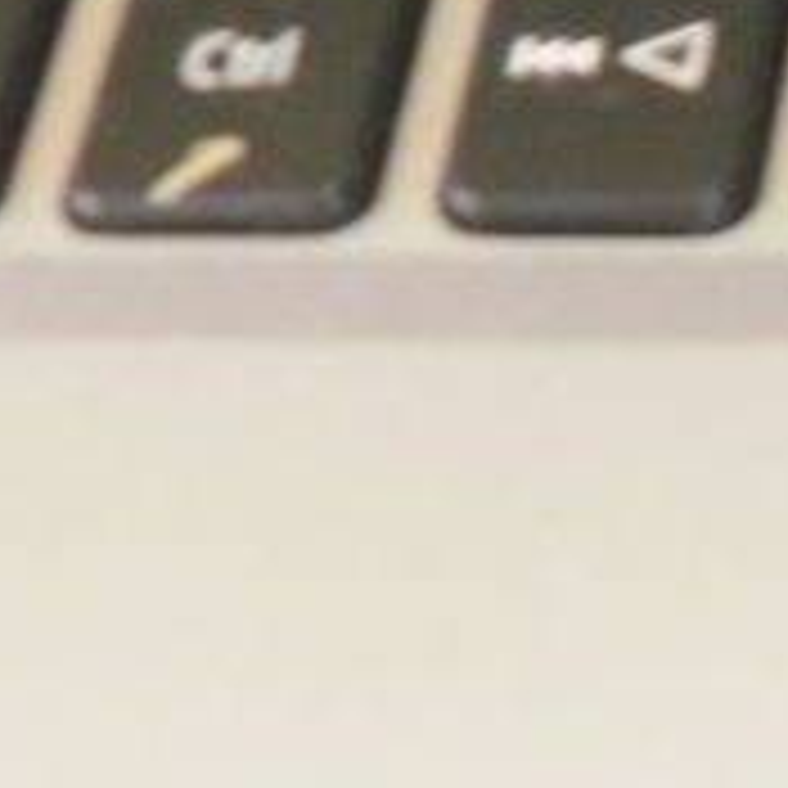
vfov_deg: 11.9
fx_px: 3374
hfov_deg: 11.6
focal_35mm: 131
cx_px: 1702
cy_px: 1549
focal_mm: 4.65
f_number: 2.6
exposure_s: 1/25
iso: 125
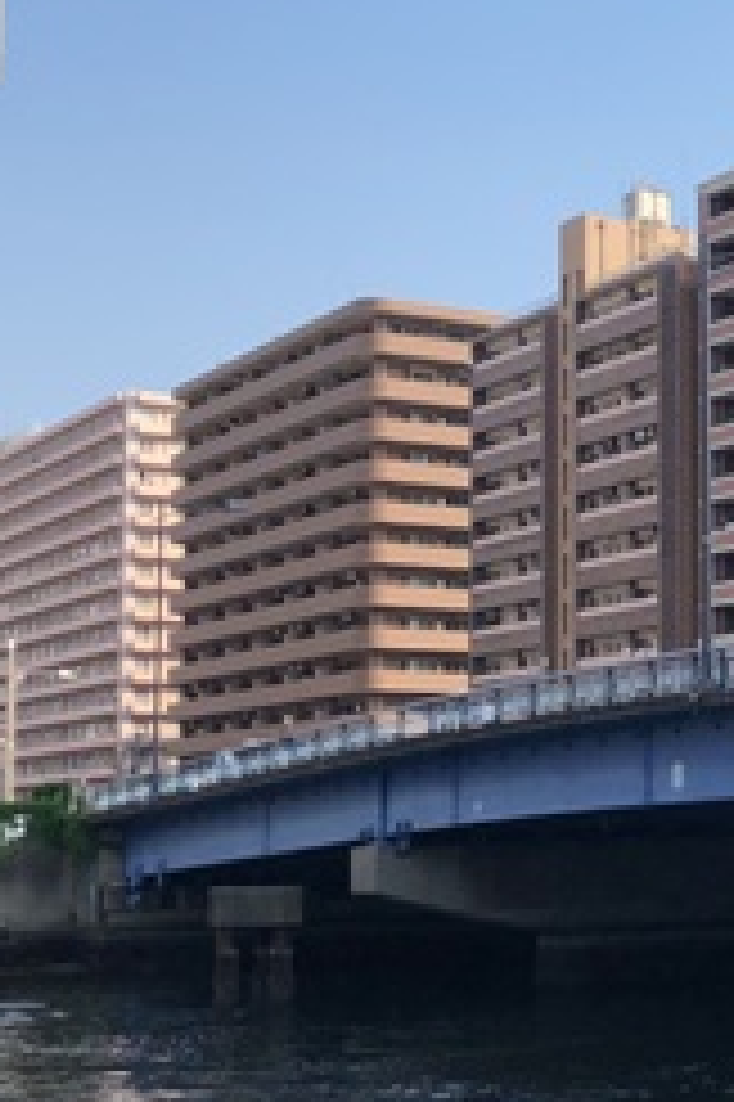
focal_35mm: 76
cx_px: 1076
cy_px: 661
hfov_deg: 16.5
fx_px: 2327
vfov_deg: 26.6
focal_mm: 3.99
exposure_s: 1/1715
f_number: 1.8
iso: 20
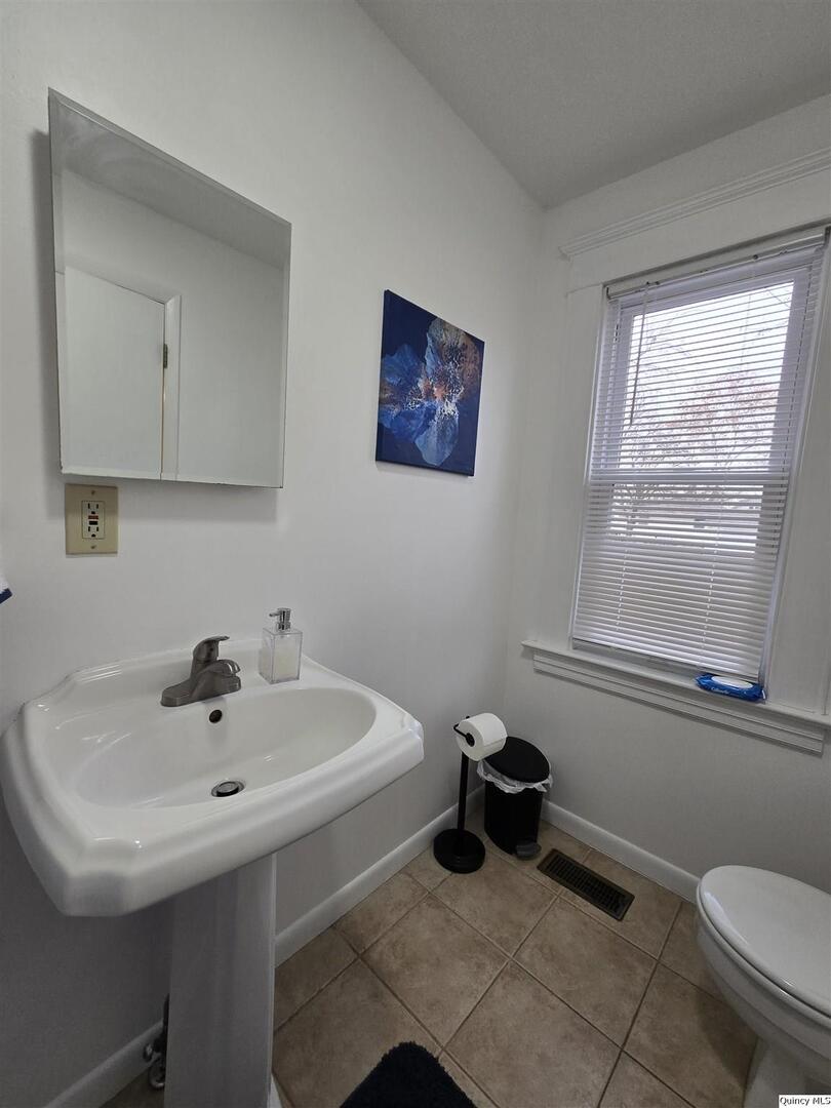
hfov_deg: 89.9
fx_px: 416
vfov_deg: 106.2
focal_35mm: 13
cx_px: 416
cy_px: 554
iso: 80
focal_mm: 2.2
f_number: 2.2
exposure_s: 1/100
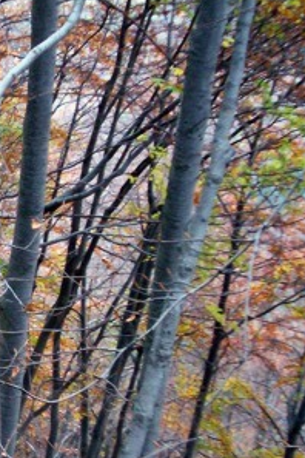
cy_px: 347
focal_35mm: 101
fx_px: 1283
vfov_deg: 20.1
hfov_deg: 12.6
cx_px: -199
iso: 140
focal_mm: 5.9
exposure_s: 1/35.6
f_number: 4.5
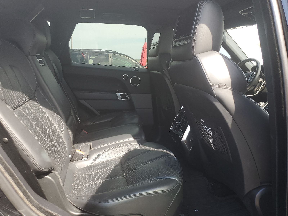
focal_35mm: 26
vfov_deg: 53.1
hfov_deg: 67.3
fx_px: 216
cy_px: 108
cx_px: 144
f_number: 1.5
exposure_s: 1/238
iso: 50
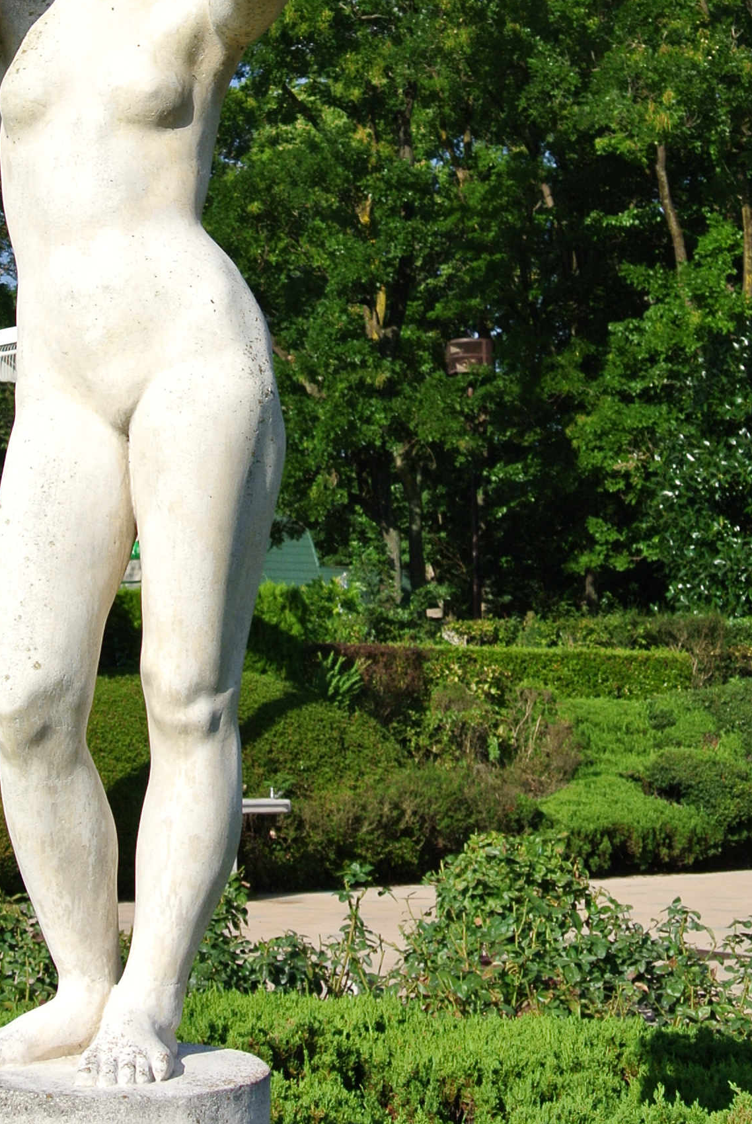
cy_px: 145
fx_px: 2562
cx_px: -14
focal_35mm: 82
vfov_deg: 24.1
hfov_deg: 16.3
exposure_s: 1/800
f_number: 5
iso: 100
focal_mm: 13.6
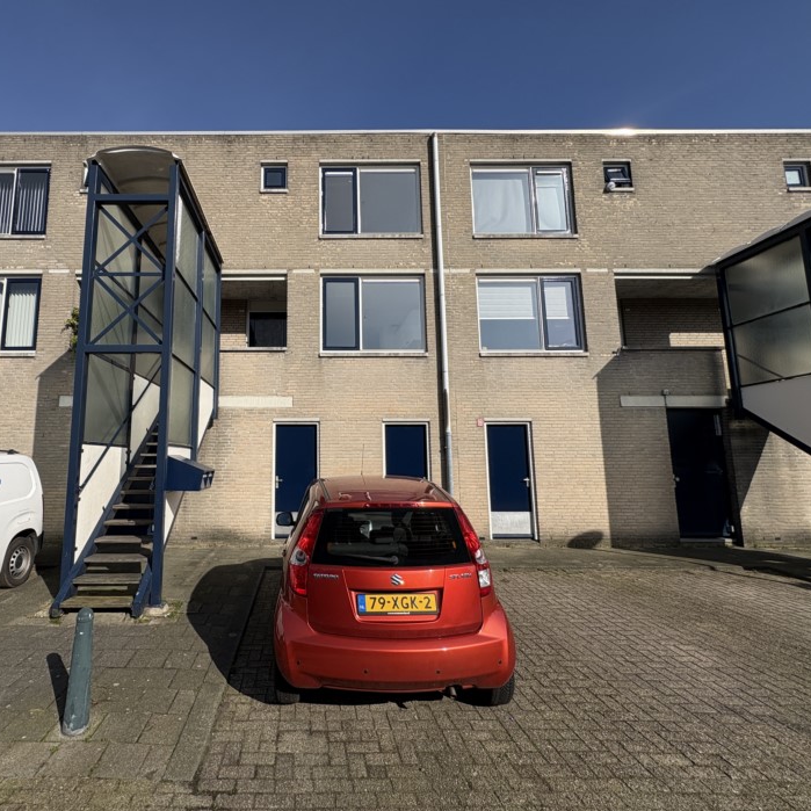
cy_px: 399
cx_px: 305
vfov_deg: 84.0
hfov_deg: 82.4
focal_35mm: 17
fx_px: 451
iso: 50
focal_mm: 2.22
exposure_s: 1/2674
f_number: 2.2
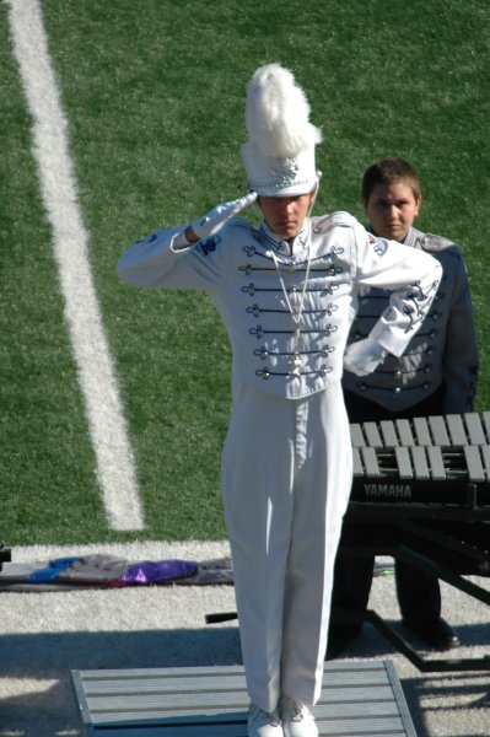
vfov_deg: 3.4
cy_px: 368
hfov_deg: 2.3
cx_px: 245
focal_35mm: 600
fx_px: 12270
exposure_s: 1/1000
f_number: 5.6
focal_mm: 400
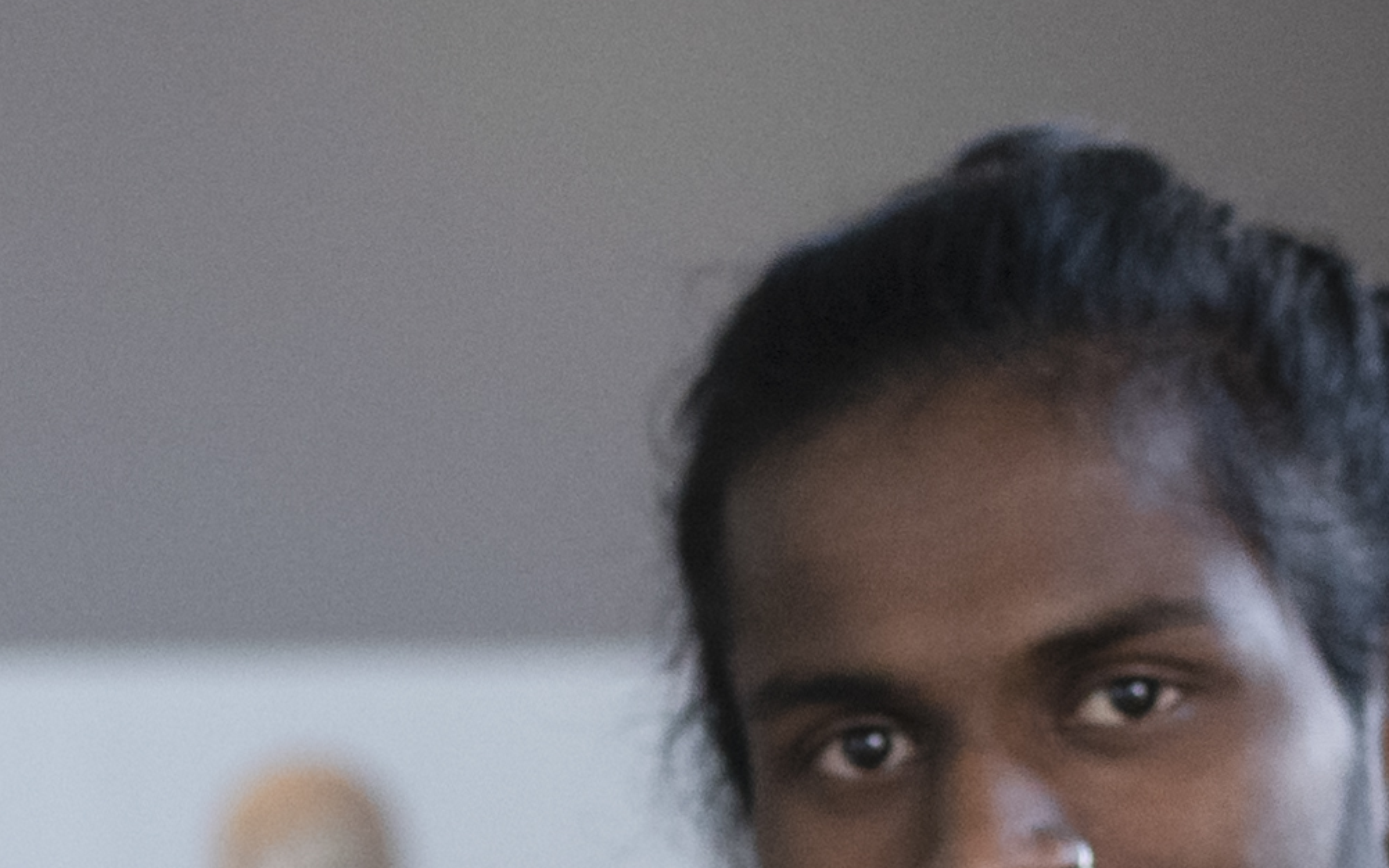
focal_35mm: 426
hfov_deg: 4.9
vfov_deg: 3.0
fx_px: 16124
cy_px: 2643
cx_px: 584
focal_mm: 58
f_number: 3.2
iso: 500
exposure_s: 1/125
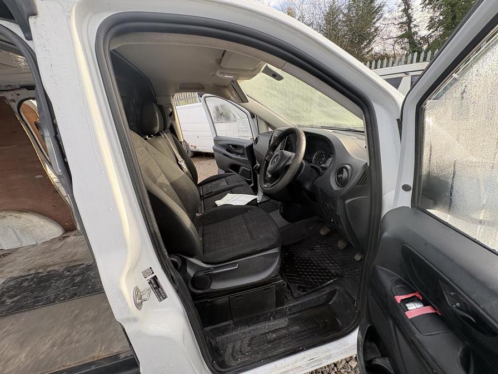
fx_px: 201
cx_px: 249
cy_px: 187
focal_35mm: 14
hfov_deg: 102.1
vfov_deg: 85.7
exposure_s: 1/152
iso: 64
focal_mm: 2.22
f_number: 2.2
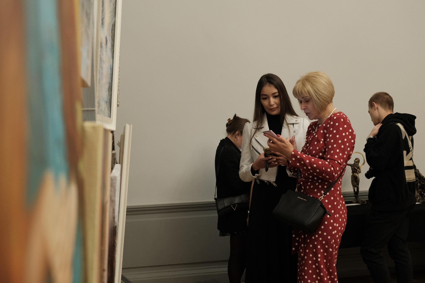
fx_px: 543
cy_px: 134
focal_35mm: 46
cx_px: 208
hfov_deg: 42.7
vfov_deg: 29.3
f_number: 3.2
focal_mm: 27.7
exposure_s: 1/60
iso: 2000
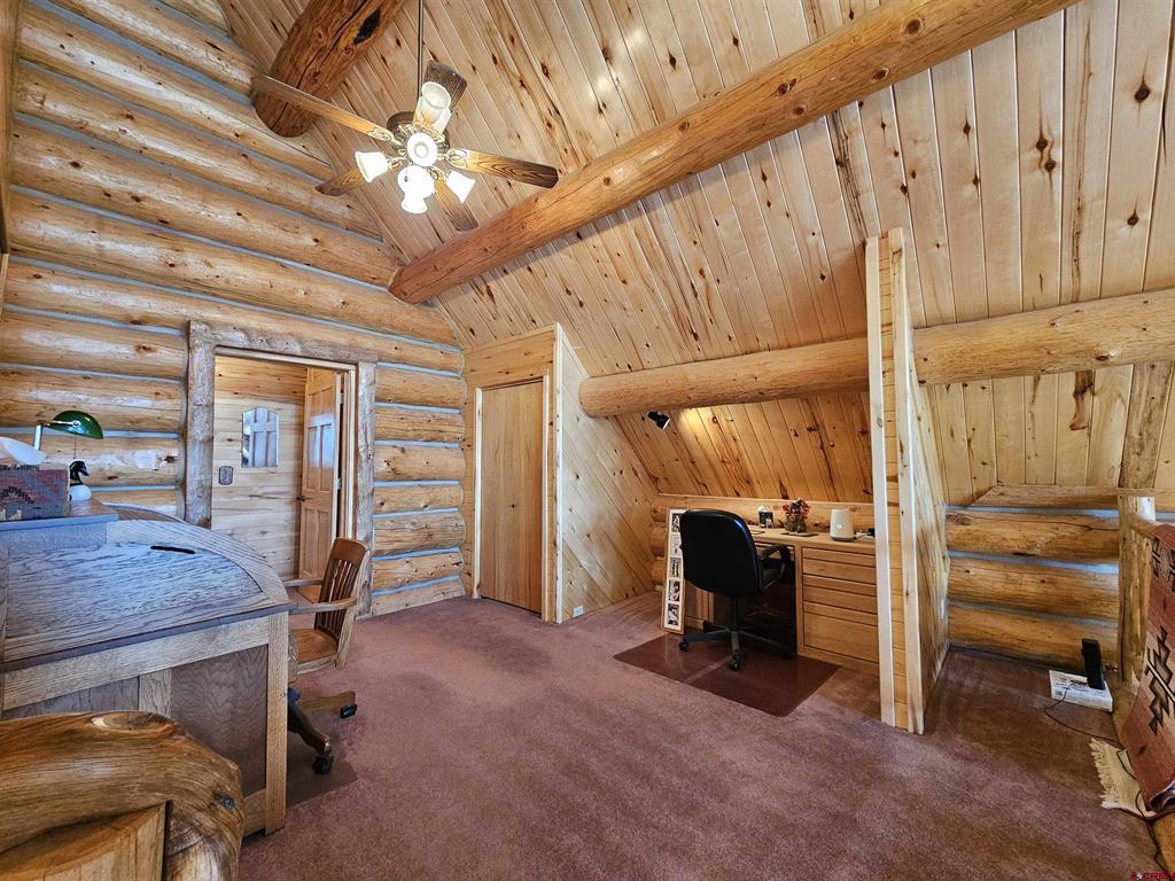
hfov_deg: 106.2
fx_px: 441
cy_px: 440
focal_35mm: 13
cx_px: 588
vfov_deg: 89.9
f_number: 2.2
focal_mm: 2.2
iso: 400
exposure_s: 1/60
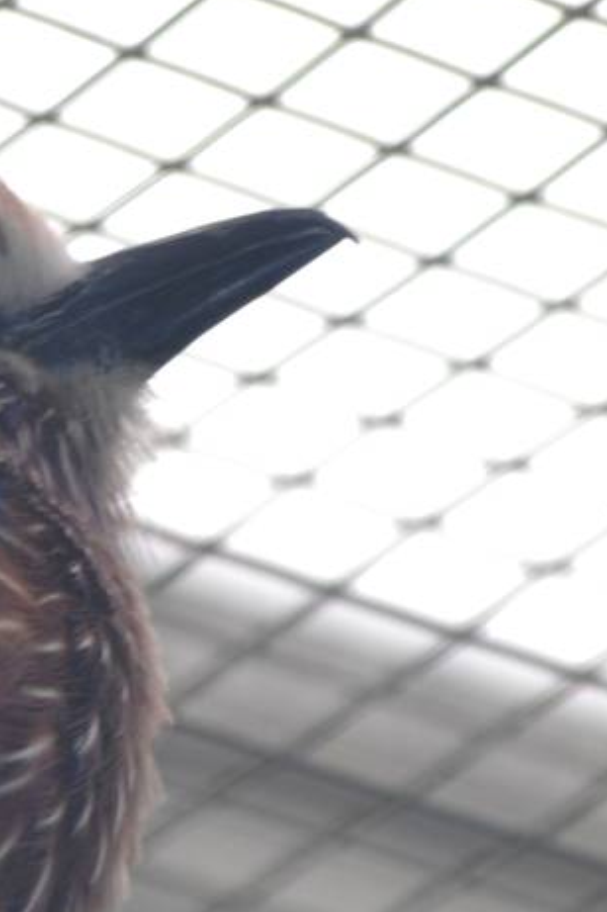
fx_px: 22424
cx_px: -289
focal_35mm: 886
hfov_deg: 1.5
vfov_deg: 2.3
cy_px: 721
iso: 200
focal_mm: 170
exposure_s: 1/80
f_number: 4.8
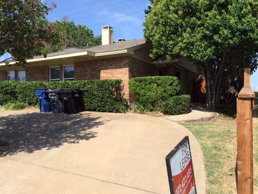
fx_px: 216
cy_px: 97
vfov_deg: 48.2
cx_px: 129
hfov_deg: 61.7
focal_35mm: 29
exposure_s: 1/1580
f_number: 2.2
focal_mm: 4.15
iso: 32
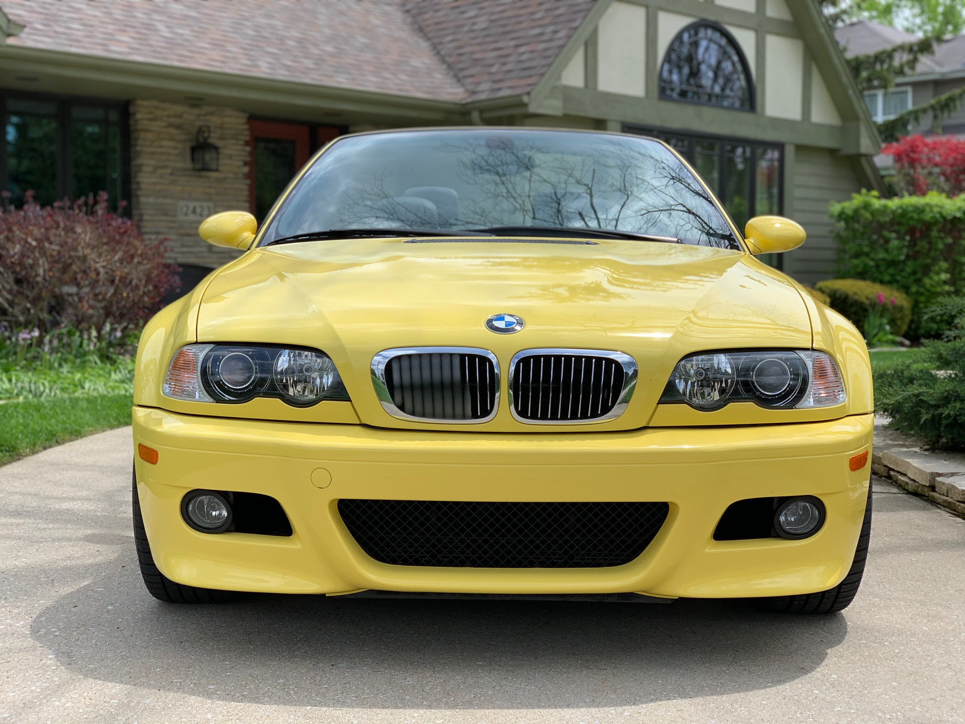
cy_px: 362
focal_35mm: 52
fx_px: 1450
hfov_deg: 36.8
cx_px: 482
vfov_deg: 28.0
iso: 16
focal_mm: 6
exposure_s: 1/1199
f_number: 2.4
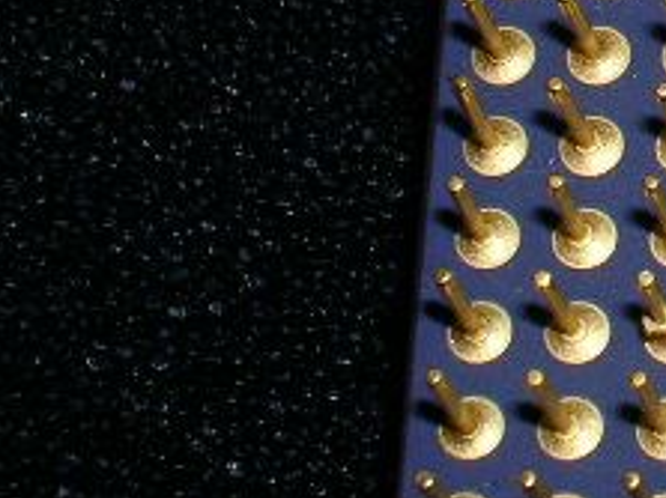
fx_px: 4000
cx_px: 1192
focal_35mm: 208
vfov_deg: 7.1
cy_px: -173
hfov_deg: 9.1
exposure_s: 1/60.1
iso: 50
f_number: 5.9
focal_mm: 9.7
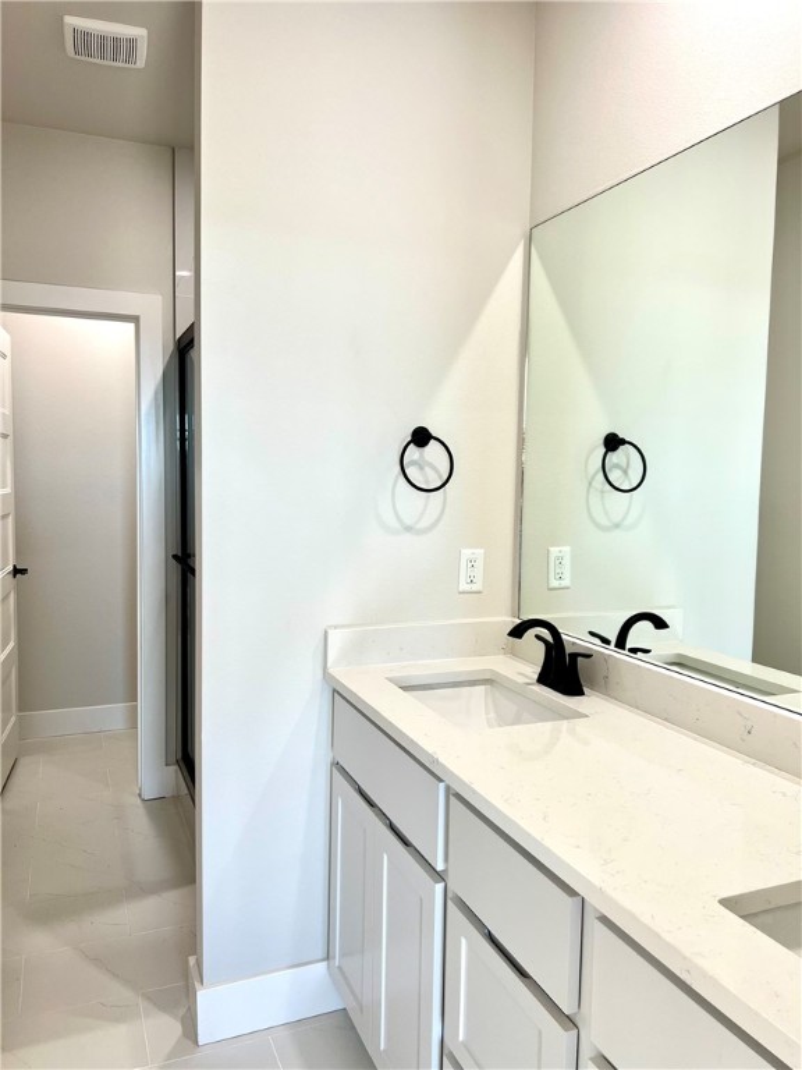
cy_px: 535
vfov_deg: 67.3
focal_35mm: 26
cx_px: 401
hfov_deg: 53.1
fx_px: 803
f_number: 1.5
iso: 50
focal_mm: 5.7
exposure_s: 1/120
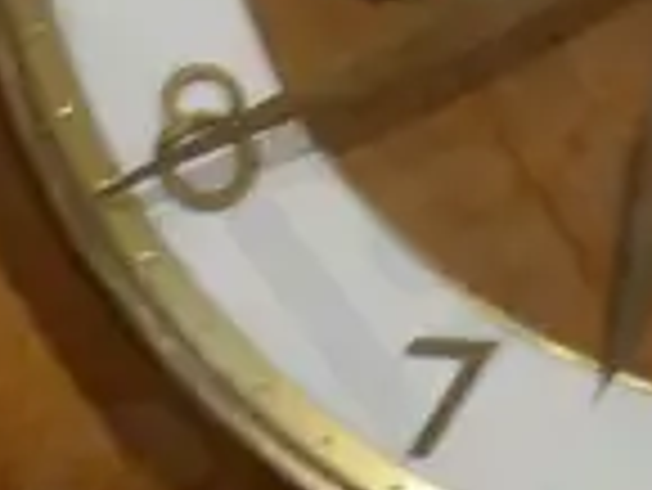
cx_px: 845
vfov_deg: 5.8
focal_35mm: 254
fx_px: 4788
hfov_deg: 7.7
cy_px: -34
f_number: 4
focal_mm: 18
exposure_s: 1/60
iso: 400
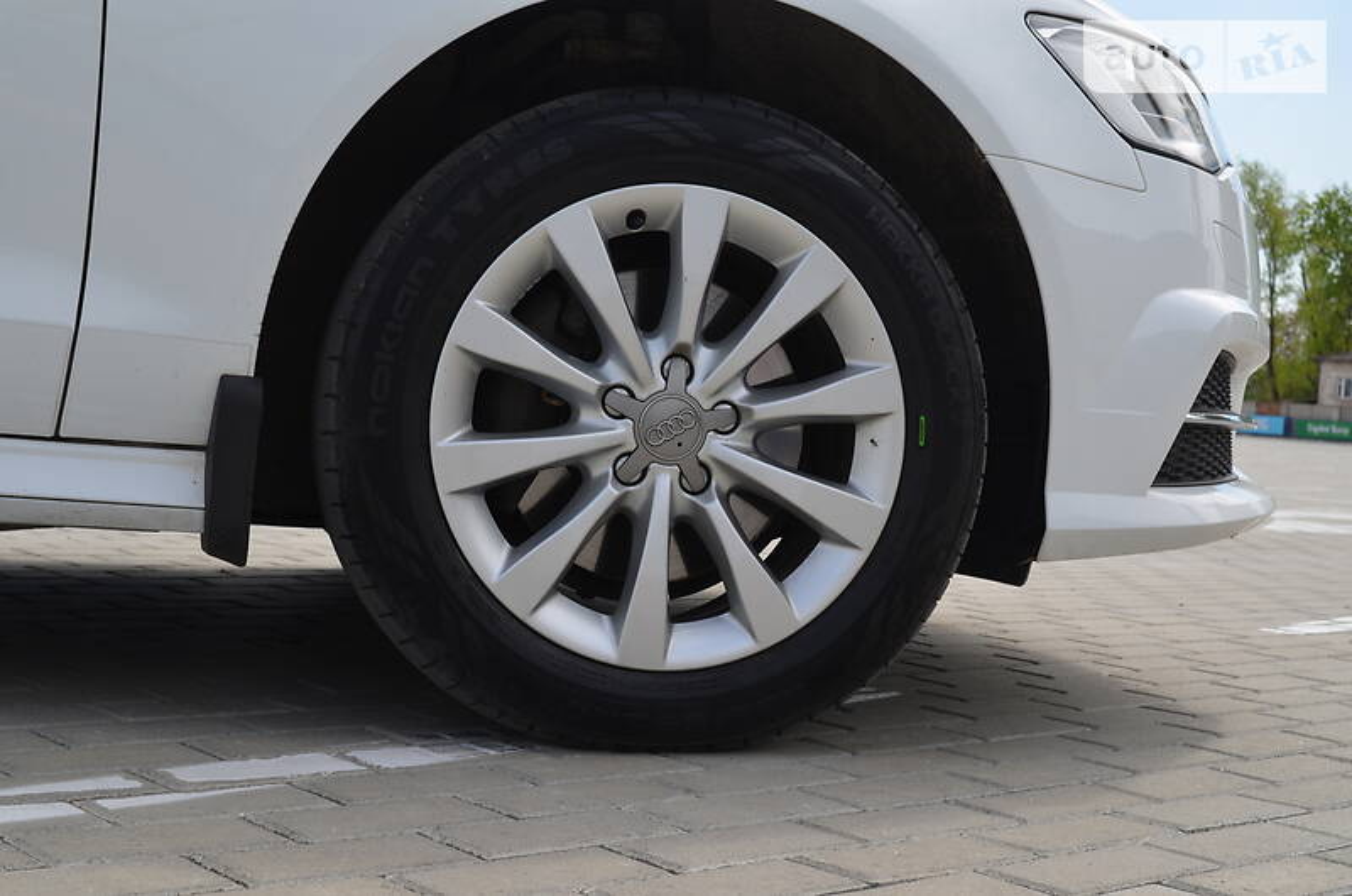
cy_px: 448
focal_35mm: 52
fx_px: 1968
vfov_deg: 25.6
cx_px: 676
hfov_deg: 37.9
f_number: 7.1
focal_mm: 35
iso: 100
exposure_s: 1/200
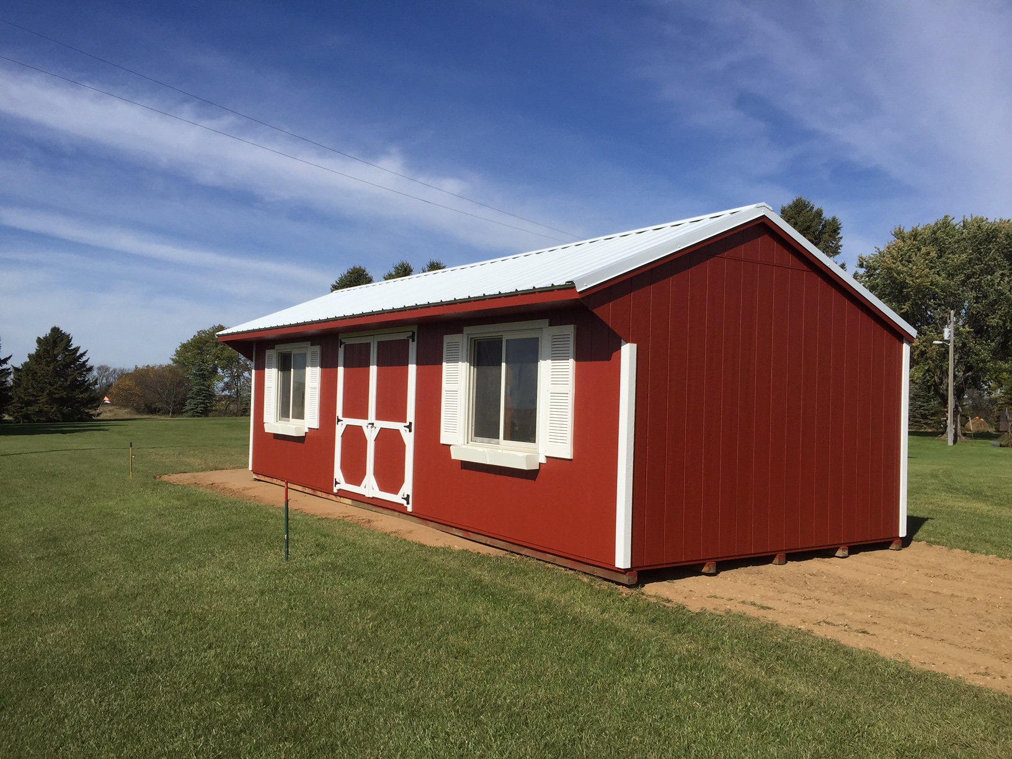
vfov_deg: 48.2
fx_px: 848
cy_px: 380
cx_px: 506
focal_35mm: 29
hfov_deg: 61.7
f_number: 2.2
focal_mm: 4.15
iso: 32
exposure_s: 1/3597
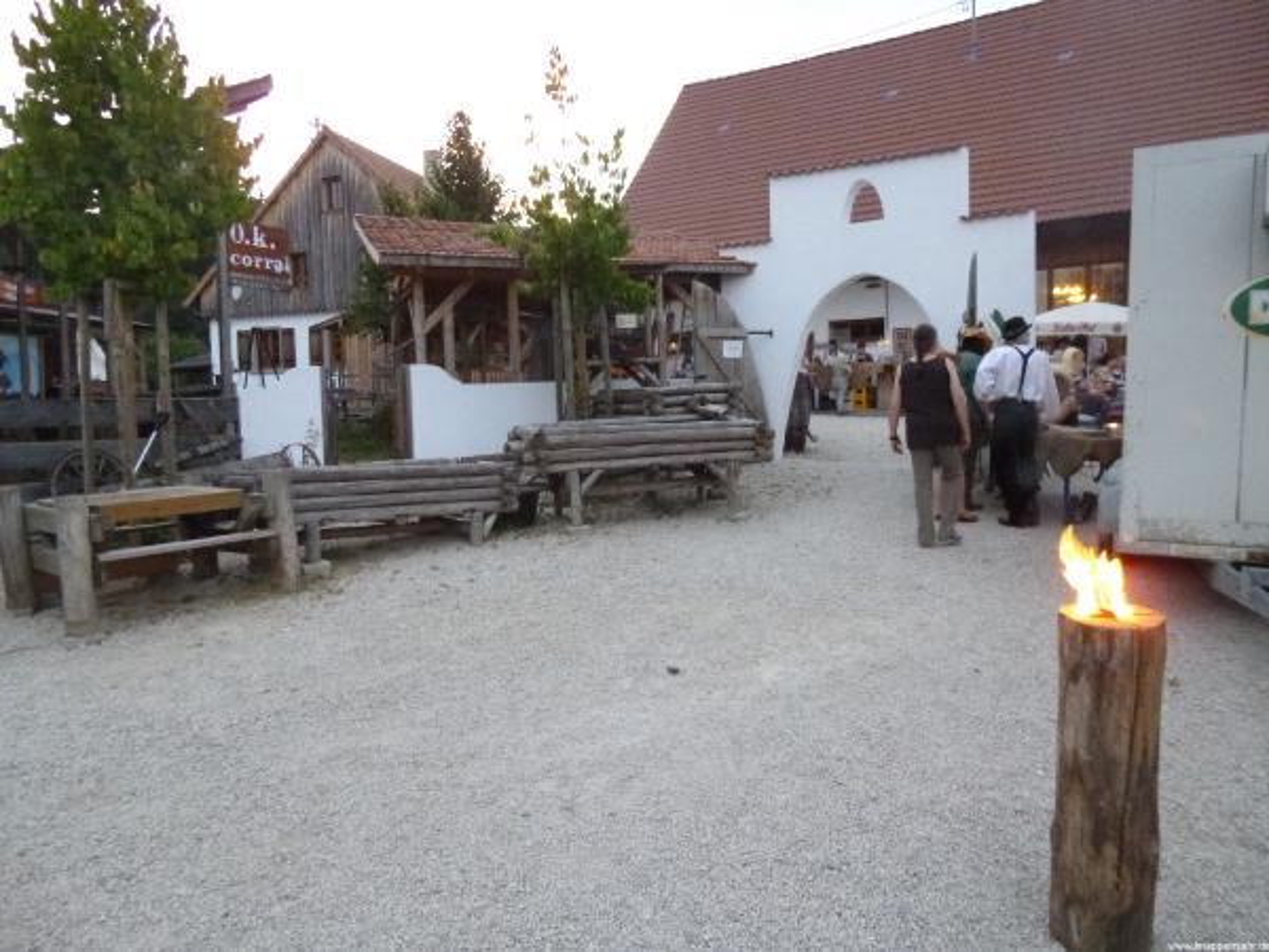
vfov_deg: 54.9
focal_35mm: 25
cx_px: 634
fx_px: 916
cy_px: 476
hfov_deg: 69.4
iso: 800
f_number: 3.1
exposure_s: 1/30
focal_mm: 4.5
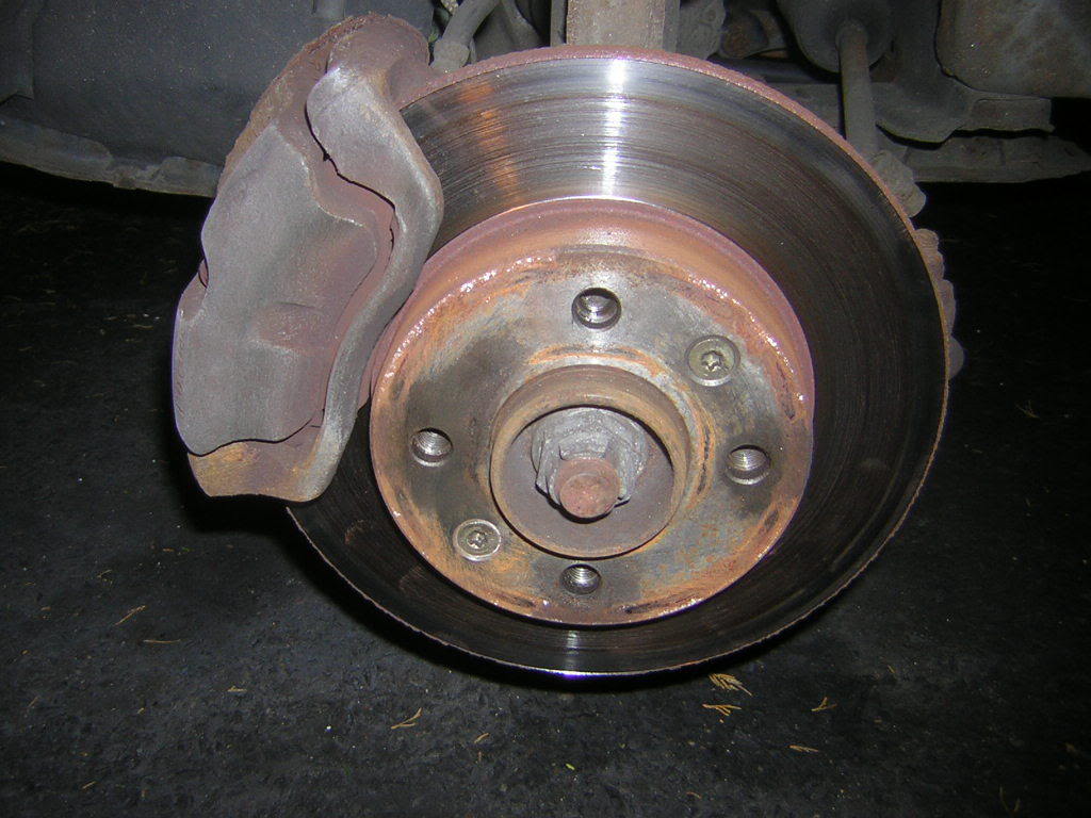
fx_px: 1135
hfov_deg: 51.4
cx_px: 546
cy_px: 409
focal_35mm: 36
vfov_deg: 39.7
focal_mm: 4.7
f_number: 2.6
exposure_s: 1/60.1
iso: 50
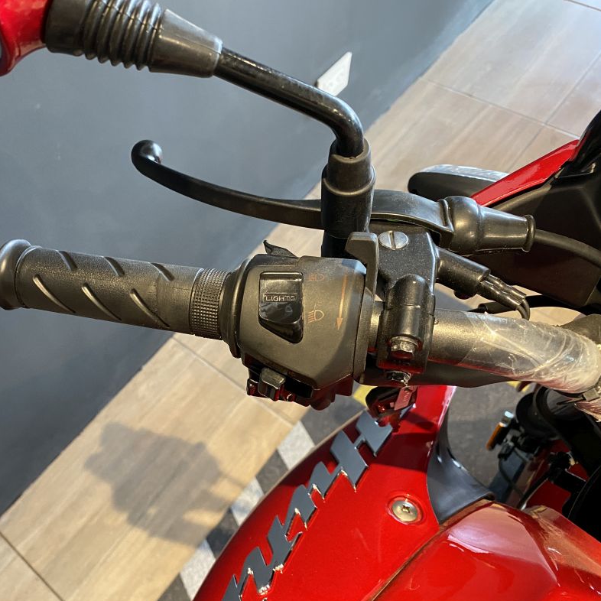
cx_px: 197
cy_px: 303
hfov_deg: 51.5
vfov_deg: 52.5
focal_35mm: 31
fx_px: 609
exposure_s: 1/60
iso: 400
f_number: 1.8
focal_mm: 4.25
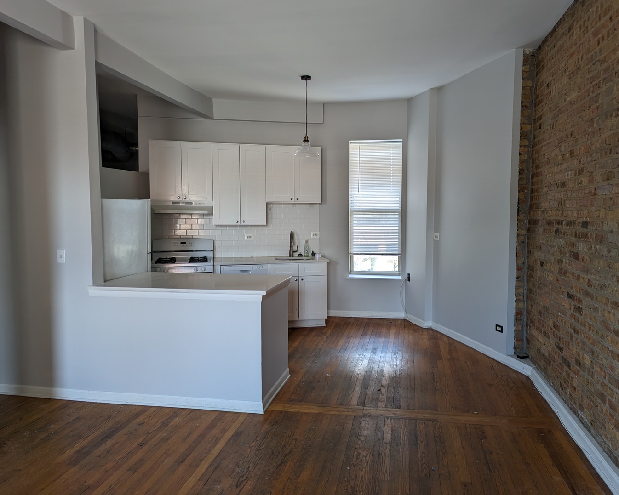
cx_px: 321
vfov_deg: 56.8
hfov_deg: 68.1
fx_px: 458
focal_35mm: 25
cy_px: 247
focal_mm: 6.81
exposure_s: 1/55.4
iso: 45
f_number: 1.85
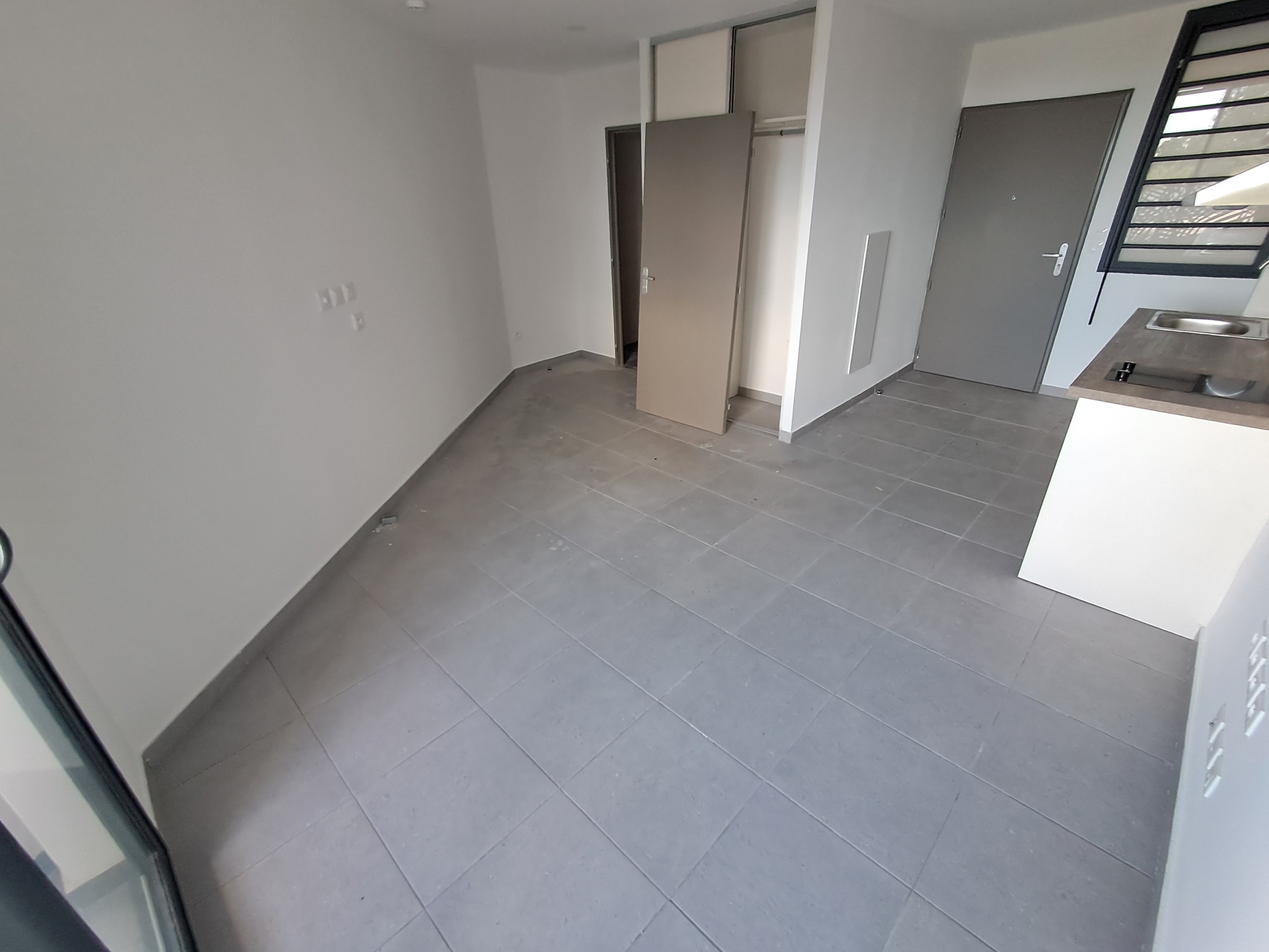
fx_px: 587
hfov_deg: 94.5
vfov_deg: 78.1
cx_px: 634
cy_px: 476
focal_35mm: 16
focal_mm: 1.64
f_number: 2.2
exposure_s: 1/50
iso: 160
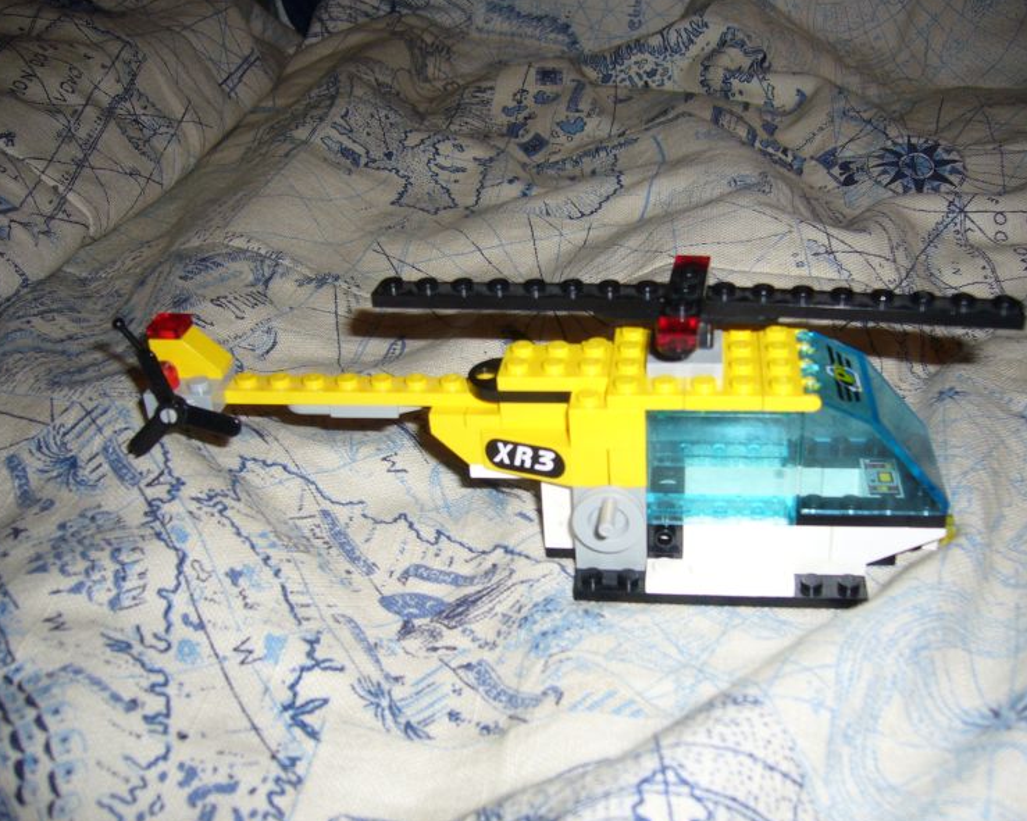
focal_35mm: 37
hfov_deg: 49.1
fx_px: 1124
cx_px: 517
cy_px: 413
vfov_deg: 40.1
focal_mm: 5.8
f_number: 2.8
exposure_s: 1/60
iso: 100
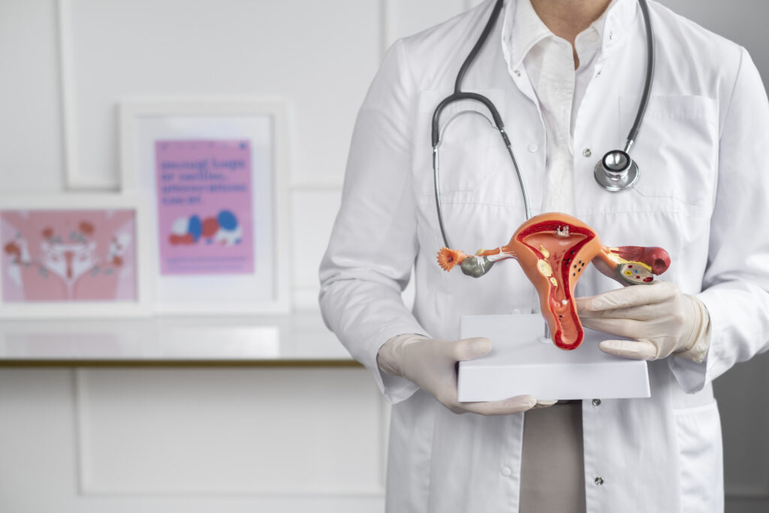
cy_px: 256
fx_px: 1132
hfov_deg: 37.5
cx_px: 384
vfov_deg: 25.5
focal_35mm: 53
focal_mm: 35
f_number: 2.8
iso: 250
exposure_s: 1/160
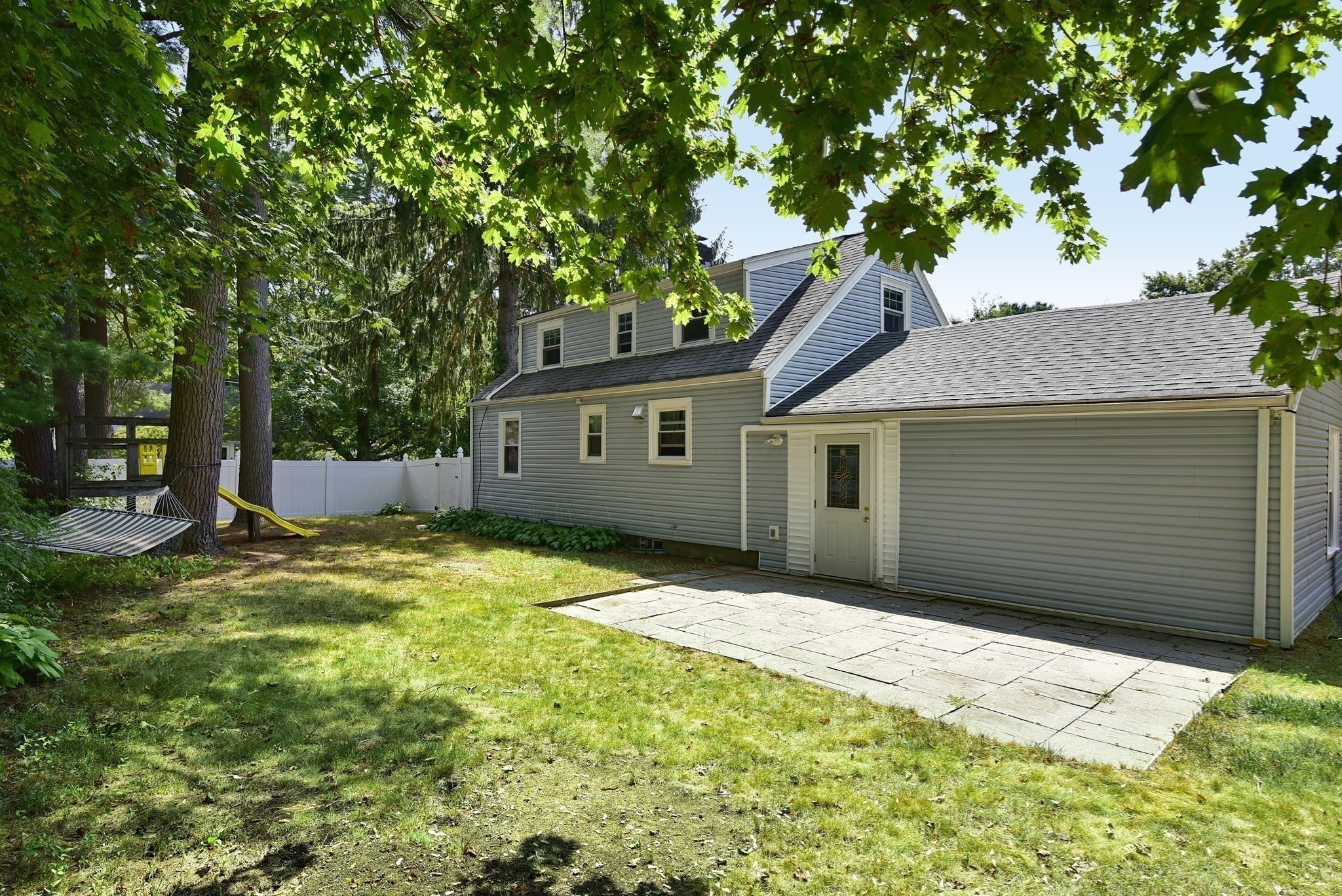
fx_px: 746
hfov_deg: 84.0
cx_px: 671
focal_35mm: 20
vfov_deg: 62.0
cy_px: 448
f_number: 10
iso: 400
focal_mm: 20
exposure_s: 1/400
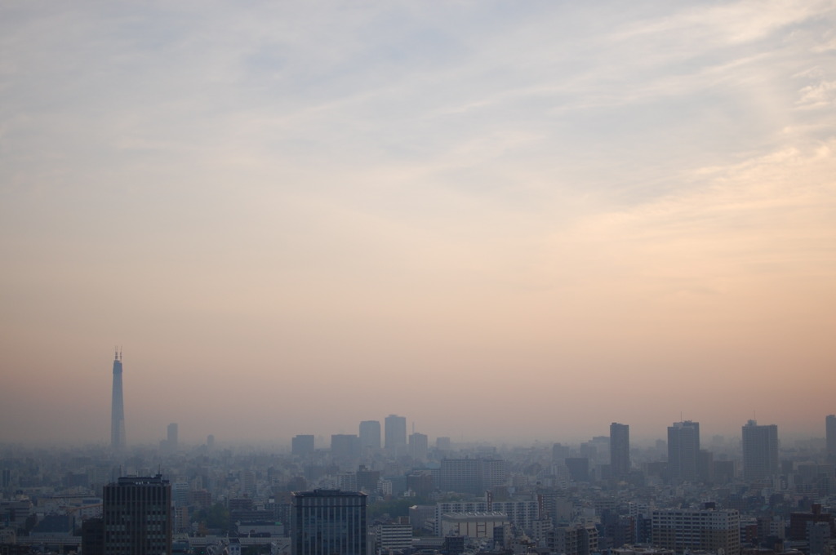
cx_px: 418
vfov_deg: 25.7
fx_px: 1218
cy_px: 278
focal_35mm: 52
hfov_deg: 37.9
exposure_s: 1/2500
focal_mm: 35
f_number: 1.8
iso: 200
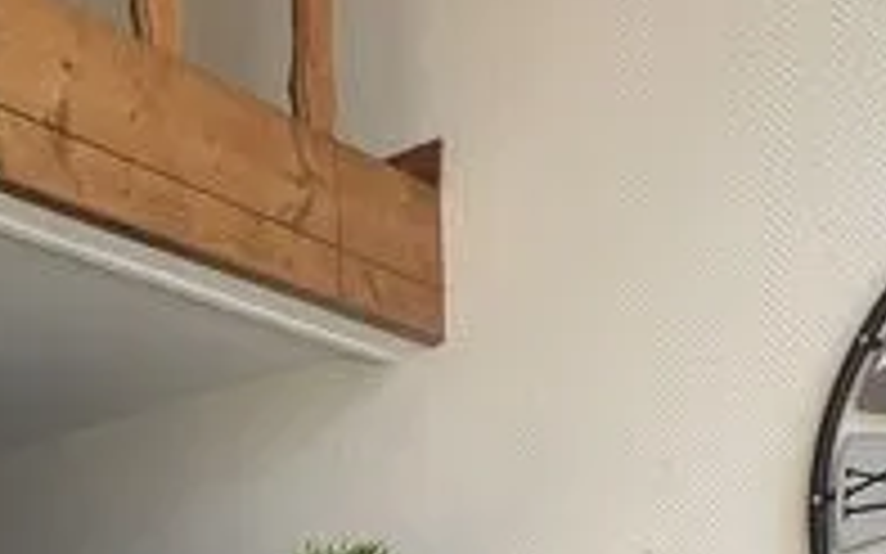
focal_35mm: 63
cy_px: 1151
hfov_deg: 31.3
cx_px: 121
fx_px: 1521
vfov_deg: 15.7
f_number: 1.8
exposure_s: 1/100
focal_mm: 1.57
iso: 32
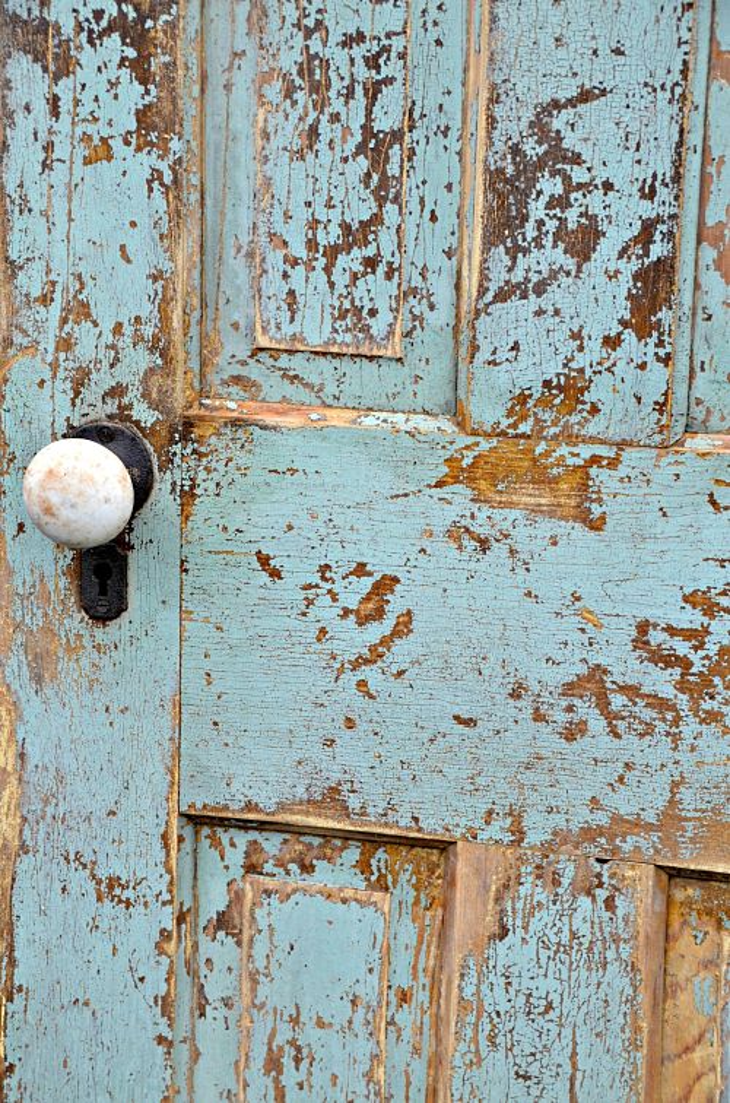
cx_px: 365
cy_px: 552
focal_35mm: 93
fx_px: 2842
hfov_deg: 14.6
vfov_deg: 22.0
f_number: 7.1
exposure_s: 1/200
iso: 200
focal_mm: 62
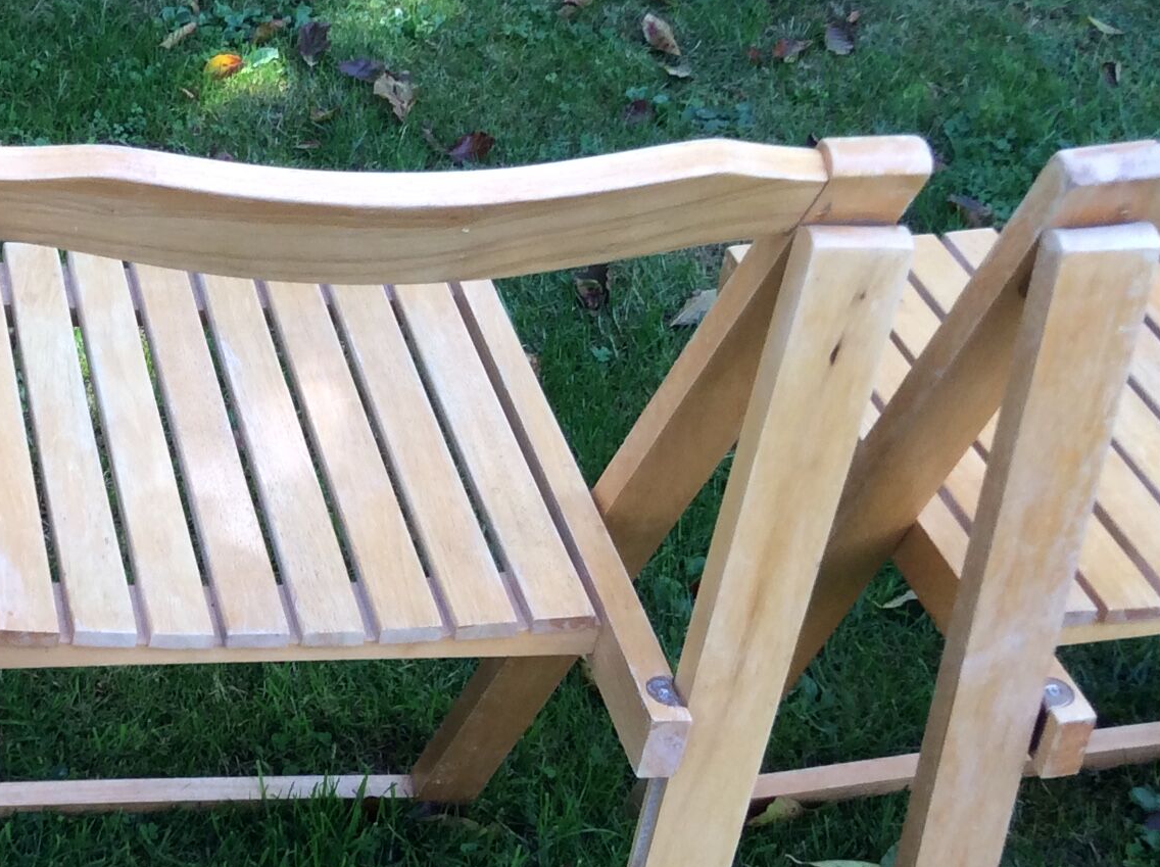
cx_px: 86
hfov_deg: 25.7
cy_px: 504
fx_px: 2443
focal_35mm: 73
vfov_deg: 20.1
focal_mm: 3.3
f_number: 2.4
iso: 32
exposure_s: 1/100
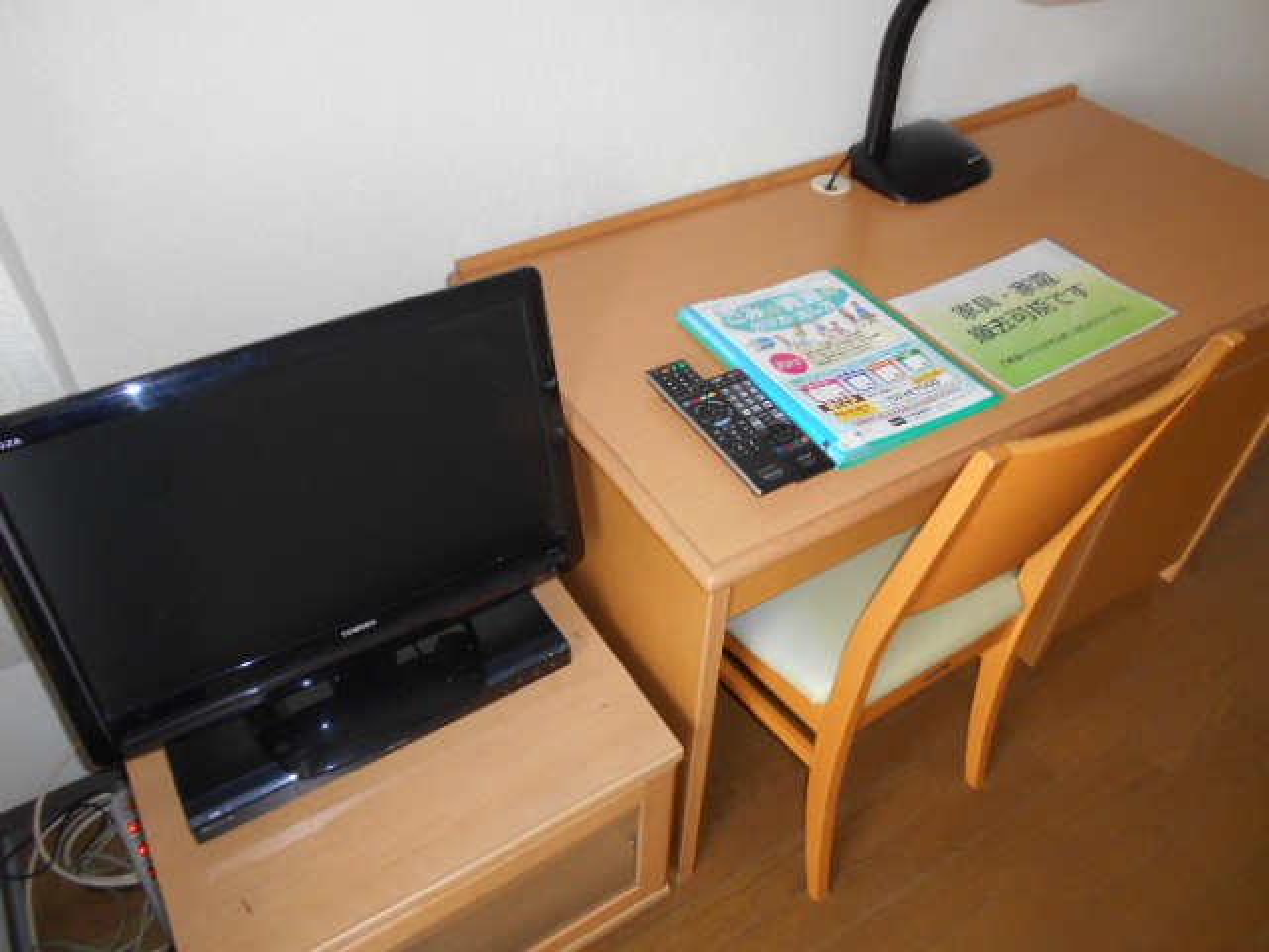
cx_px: 634
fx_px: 953
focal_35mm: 26
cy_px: 476
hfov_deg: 67.3
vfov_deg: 53.1
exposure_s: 1/25
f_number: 3.2
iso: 200
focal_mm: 4.6
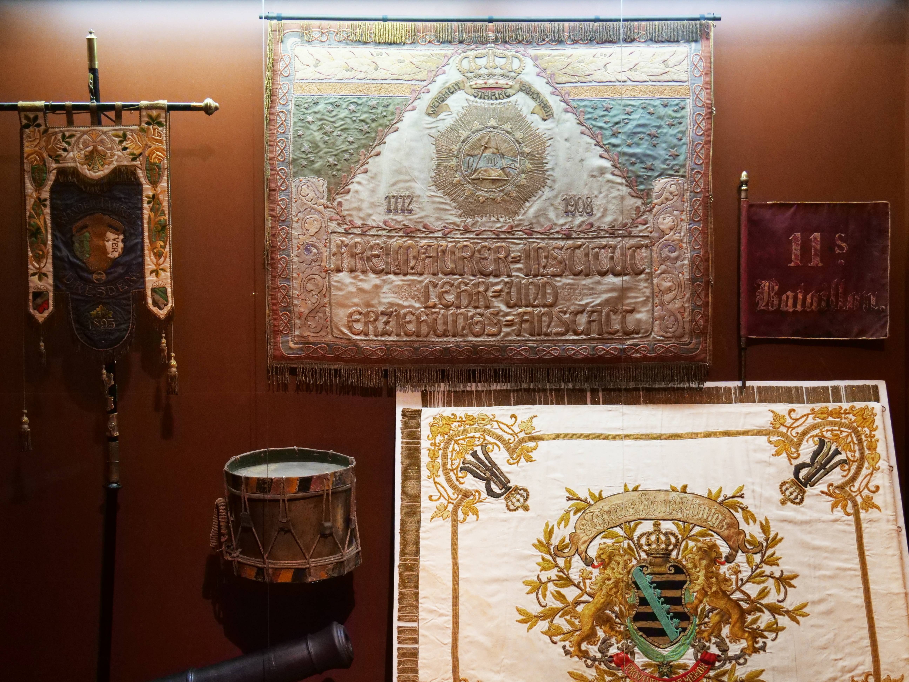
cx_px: 454
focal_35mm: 46
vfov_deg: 31.5
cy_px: 341
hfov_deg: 41.2
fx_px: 1208
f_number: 4.3
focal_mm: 23
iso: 3200
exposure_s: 1/25
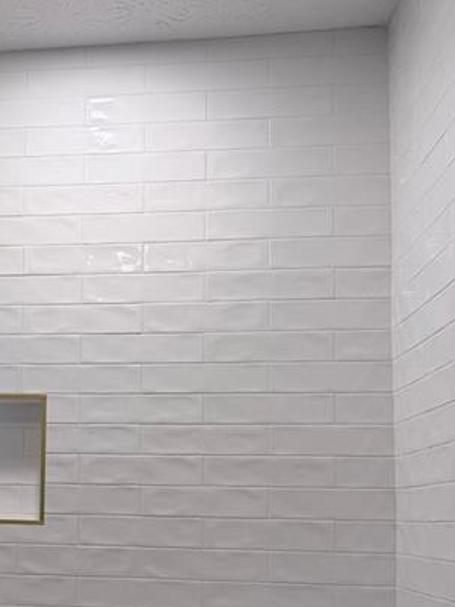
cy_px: 459
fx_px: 806
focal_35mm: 46
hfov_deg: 30.4
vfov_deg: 40.0
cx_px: 59
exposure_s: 1/120
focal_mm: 6.76
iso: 100
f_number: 1.78
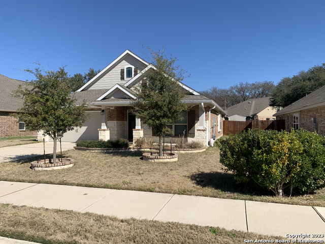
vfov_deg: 53.1
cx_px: 162
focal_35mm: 26
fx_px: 244
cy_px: 122
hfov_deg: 67.3
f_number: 1.8
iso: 25
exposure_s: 1/3086
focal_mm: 4.25
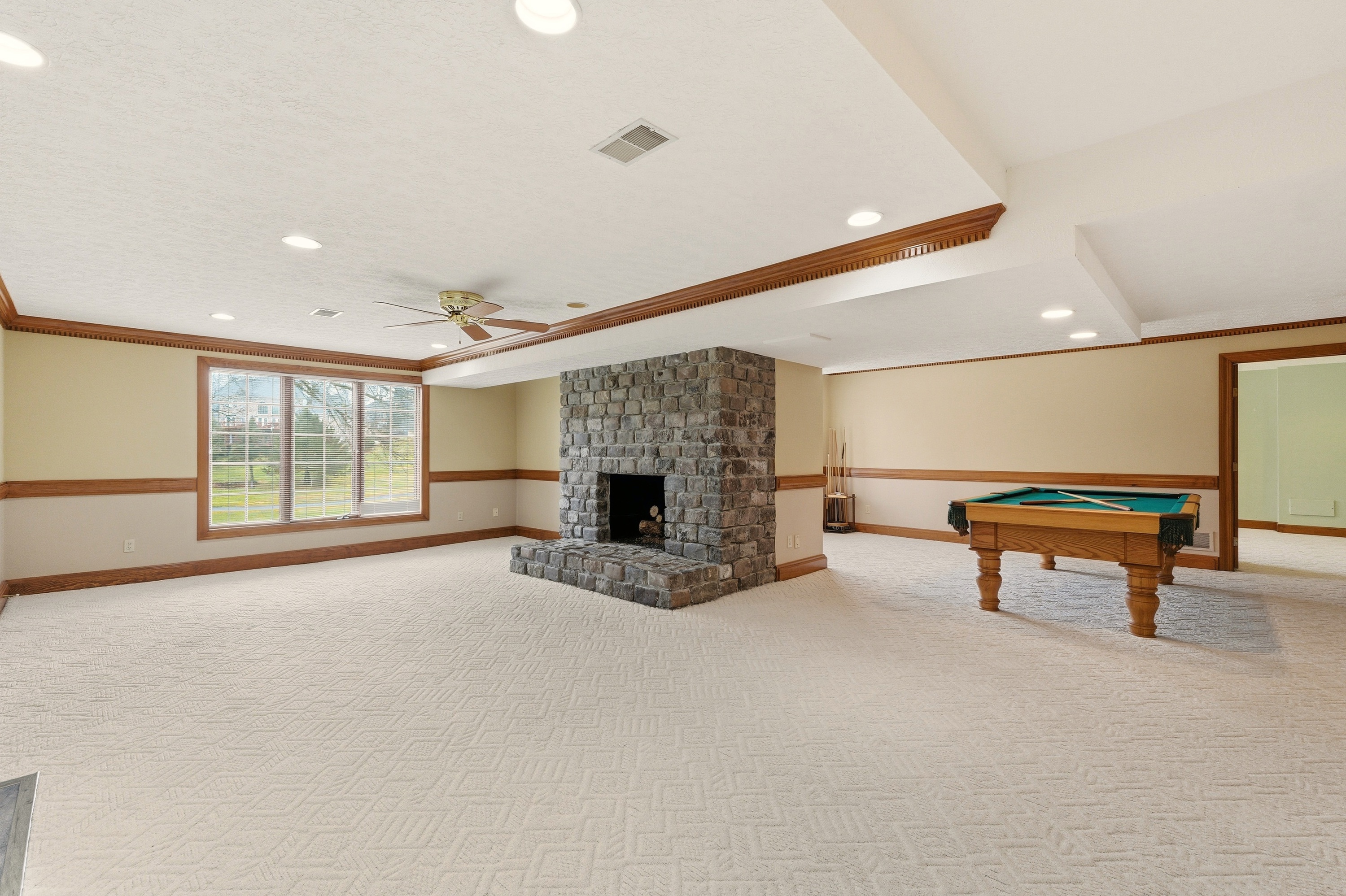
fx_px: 561
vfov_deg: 77.3
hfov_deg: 100.4
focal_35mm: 15
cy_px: 448
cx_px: 673
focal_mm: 10
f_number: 9
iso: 400
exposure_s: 1/250
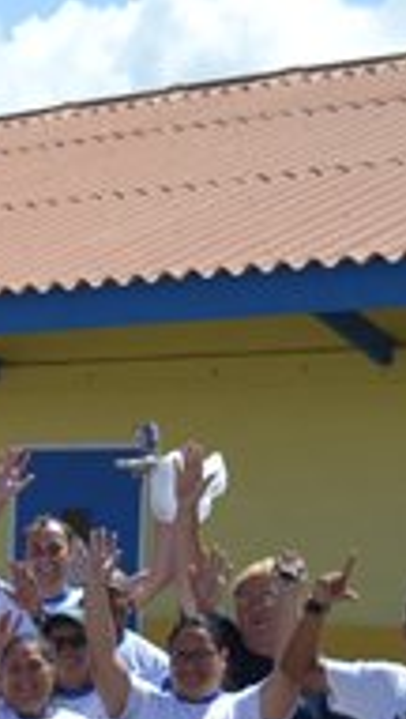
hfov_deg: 9.1
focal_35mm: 125
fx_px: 2383
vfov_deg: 16.4
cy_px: 864
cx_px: -438
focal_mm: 22
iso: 100
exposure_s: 1/1000
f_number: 4
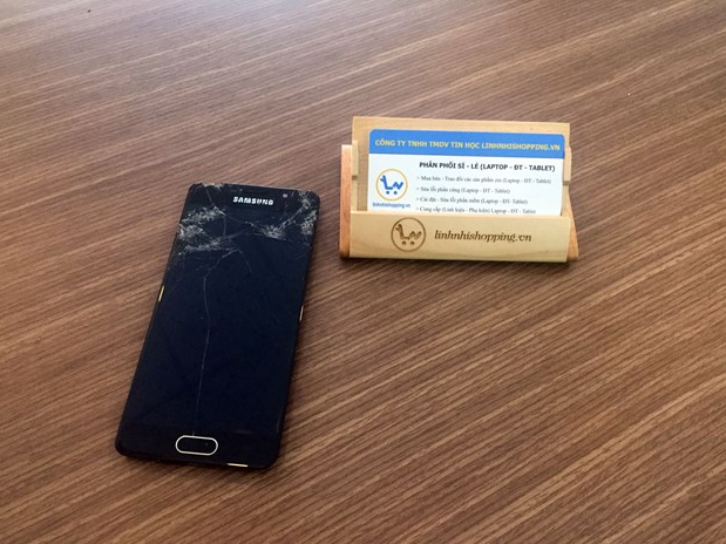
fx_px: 629
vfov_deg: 46.8
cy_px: 280
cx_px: 362
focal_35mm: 30
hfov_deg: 60.0
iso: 250
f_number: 2.2
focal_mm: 4.15
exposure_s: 1/33
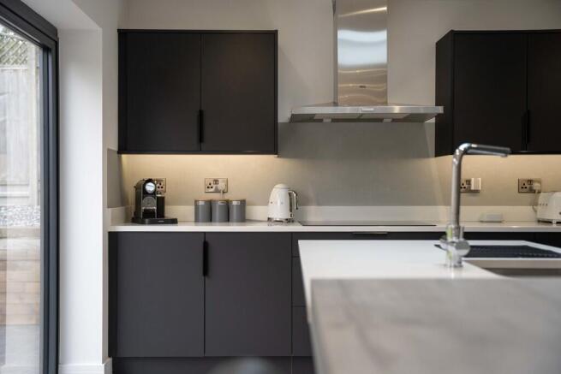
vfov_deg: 32.3
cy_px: 187
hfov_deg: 47.0
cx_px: 280
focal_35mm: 41
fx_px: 645
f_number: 2.8
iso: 500
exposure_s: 1/250
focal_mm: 41.4
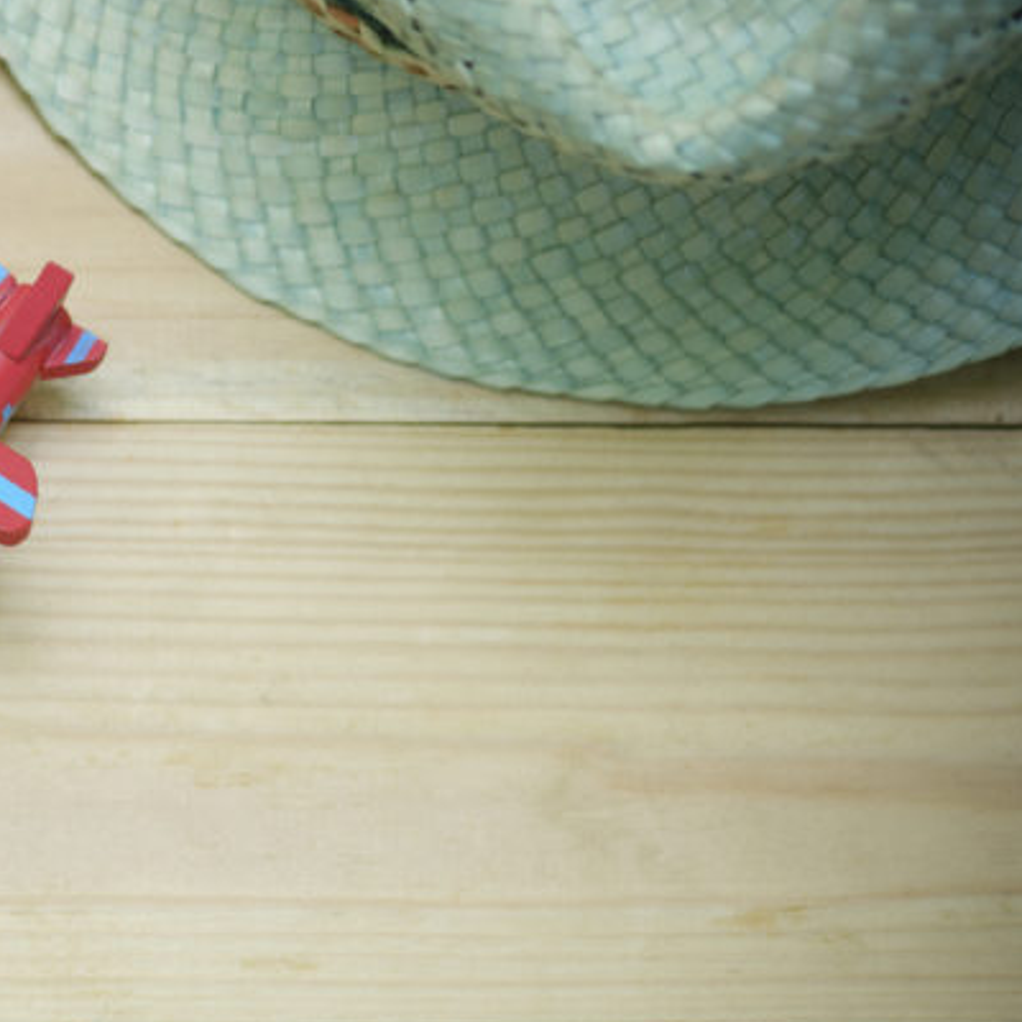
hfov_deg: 8.8
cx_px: -215
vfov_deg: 8.9
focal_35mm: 196
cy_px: 579
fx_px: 6547
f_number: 2.4
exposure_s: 1/420
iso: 400
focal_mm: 60
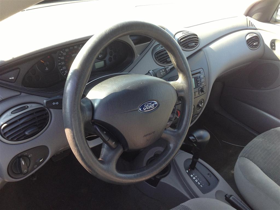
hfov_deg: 55.4
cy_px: 105
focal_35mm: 33
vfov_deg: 42.9
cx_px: 140
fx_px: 267
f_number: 2.4
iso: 100
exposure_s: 1/120
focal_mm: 4.13
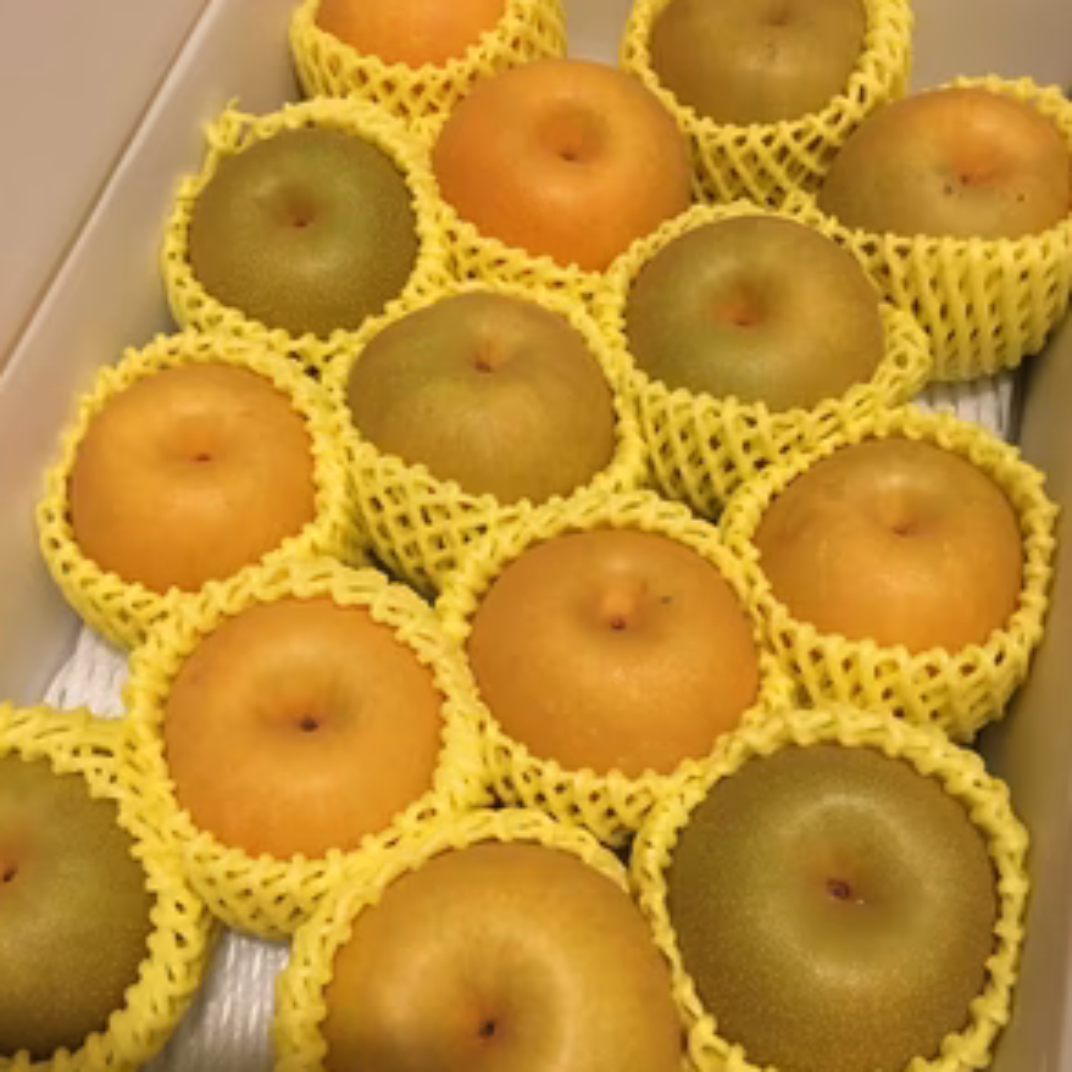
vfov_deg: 47.2
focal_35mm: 35
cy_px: 567
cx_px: 545
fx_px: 1226
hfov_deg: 47.2
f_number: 2.2
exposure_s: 1/30
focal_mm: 4.15
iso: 160
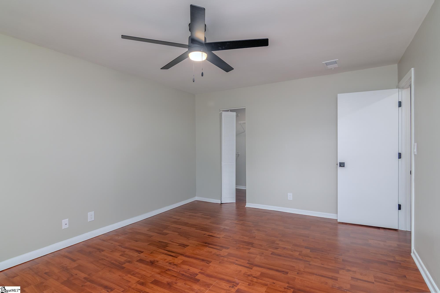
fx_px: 196
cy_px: 146
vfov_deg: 73.7
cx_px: 220
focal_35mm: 16
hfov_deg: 96.7
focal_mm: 11
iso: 320
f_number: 7.1
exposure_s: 1/2.5
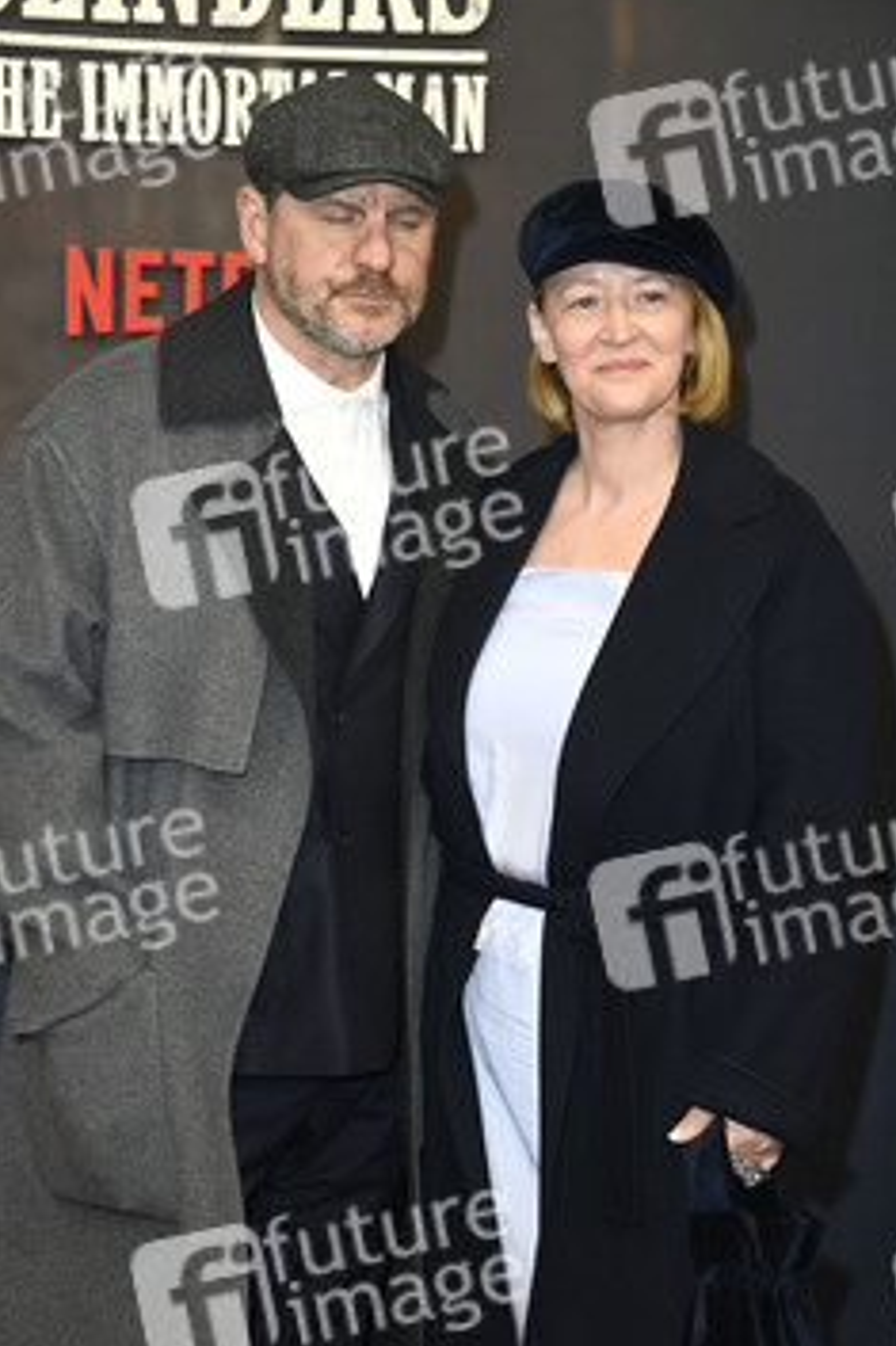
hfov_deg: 13.4
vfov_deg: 20.0
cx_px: 438
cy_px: 709
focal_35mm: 102
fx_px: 3811
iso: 400
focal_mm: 90
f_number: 5.6
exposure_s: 1/250
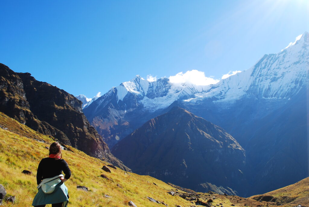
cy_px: 104
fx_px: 284
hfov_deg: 57.2
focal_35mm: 33
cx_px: 154
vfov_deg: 40.1
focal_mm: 22
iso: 100
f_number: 8
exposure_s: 1/250
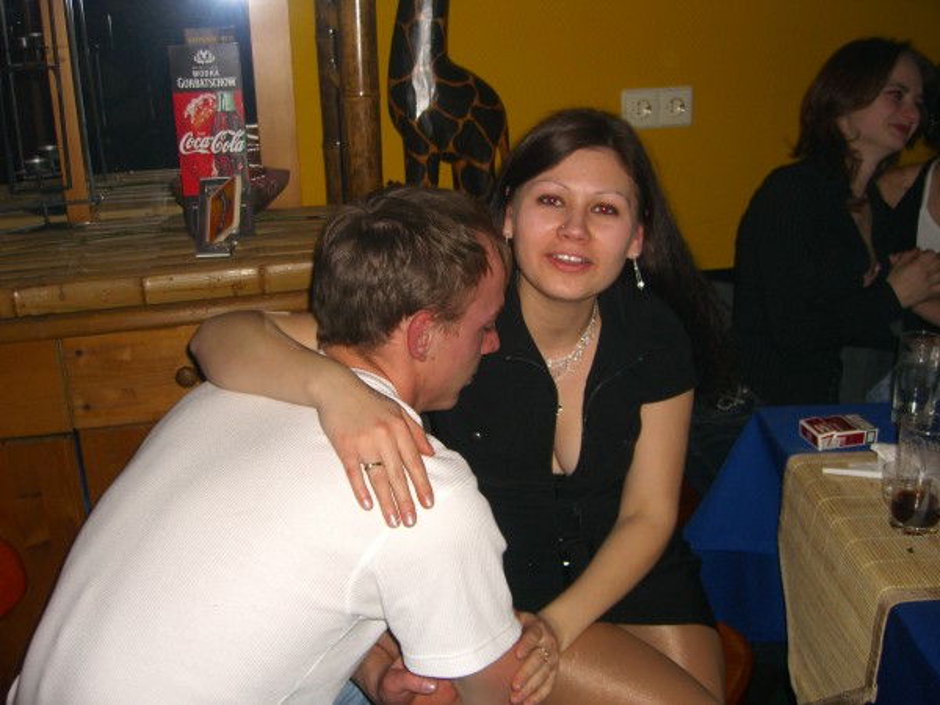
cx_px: 470
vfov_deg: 37.7
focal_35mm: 38
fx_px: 1032
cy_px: 352
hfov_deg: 49.0
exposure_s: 1/60
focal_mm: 7.9
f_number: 2.8
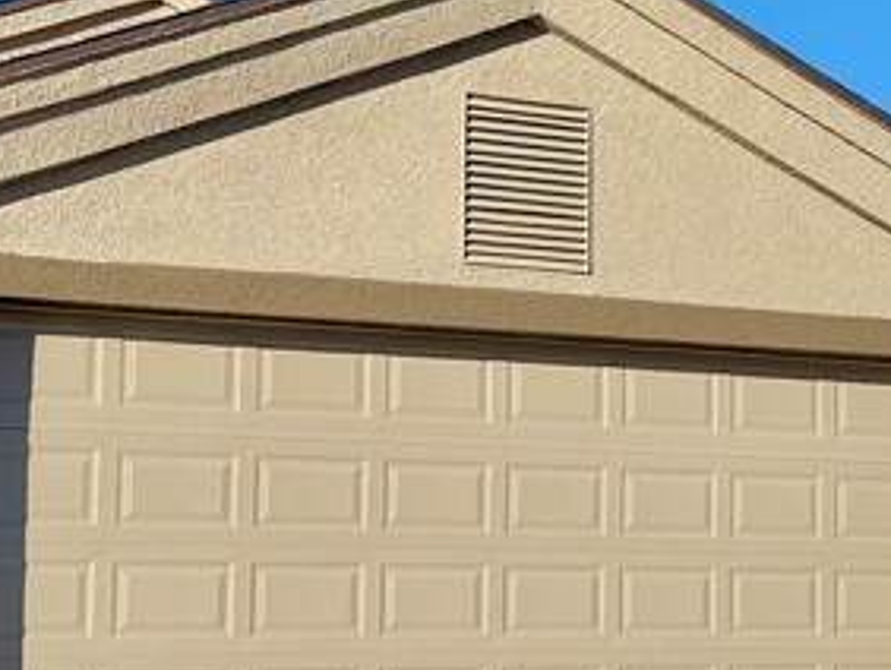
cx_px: 629
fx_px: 2241
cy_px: 386
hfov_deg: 22.3
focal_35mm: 87
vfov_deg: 17.0
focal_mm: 6.76
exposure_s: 1/7353
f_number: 1.78
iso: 80
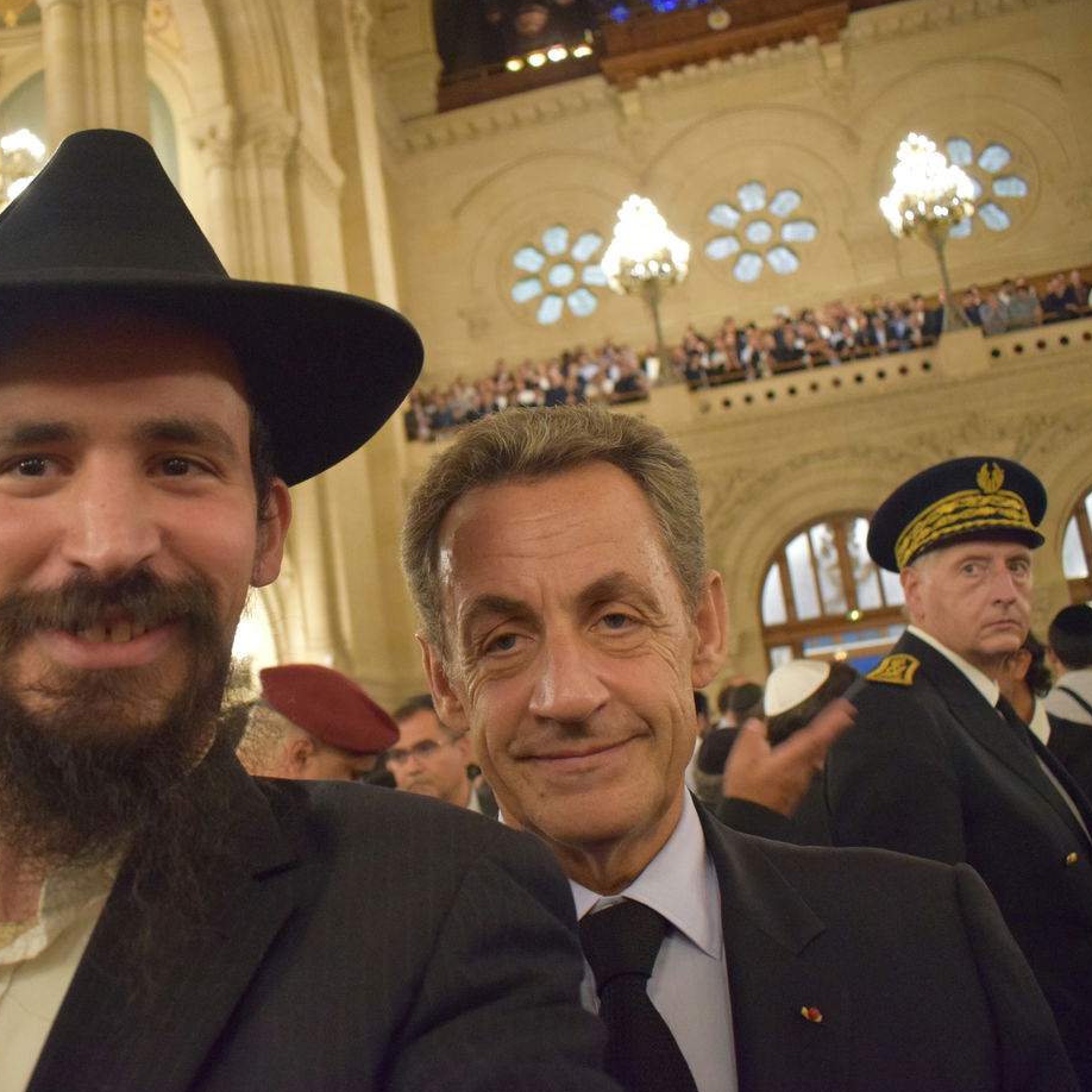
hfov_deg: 46.7
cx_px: 397
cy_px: 550
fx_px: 1249
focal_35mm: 35
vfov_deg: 47.2
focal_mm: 18
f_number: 3.5
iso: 2800
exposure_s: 1/60
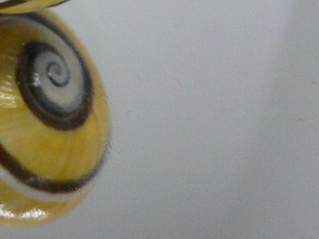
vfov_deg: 14.9
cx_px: -72
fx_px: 885
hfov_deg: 19.2
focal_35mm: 96
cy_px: -44
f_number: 2.8
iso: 200
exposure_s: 1/60
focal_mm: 4.6
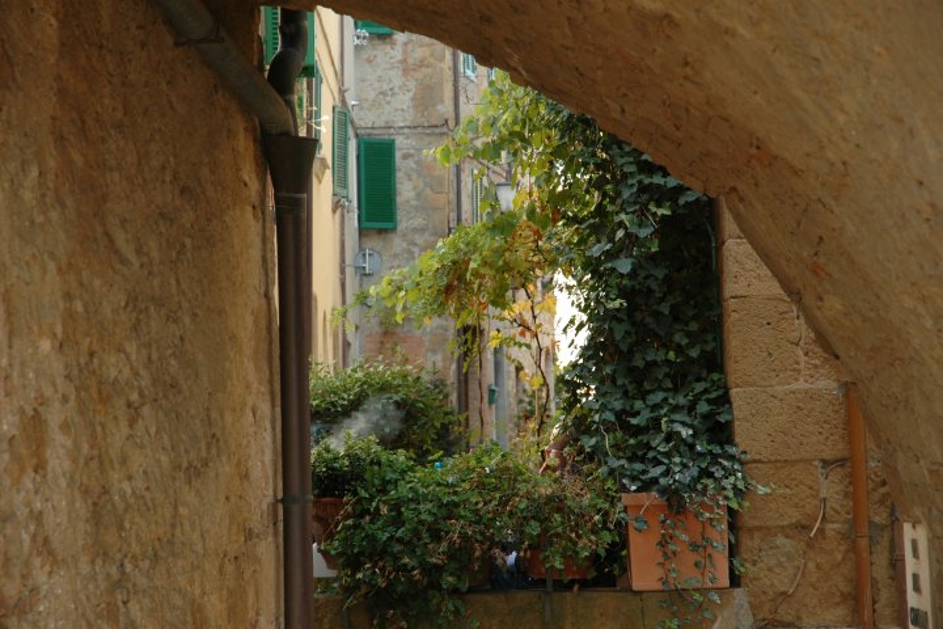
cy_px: 314
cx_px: 472
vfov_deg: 13.0
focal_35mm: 105
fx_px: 2750
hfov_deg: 19.5
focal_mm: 70
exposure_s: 1/125
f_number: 5.6
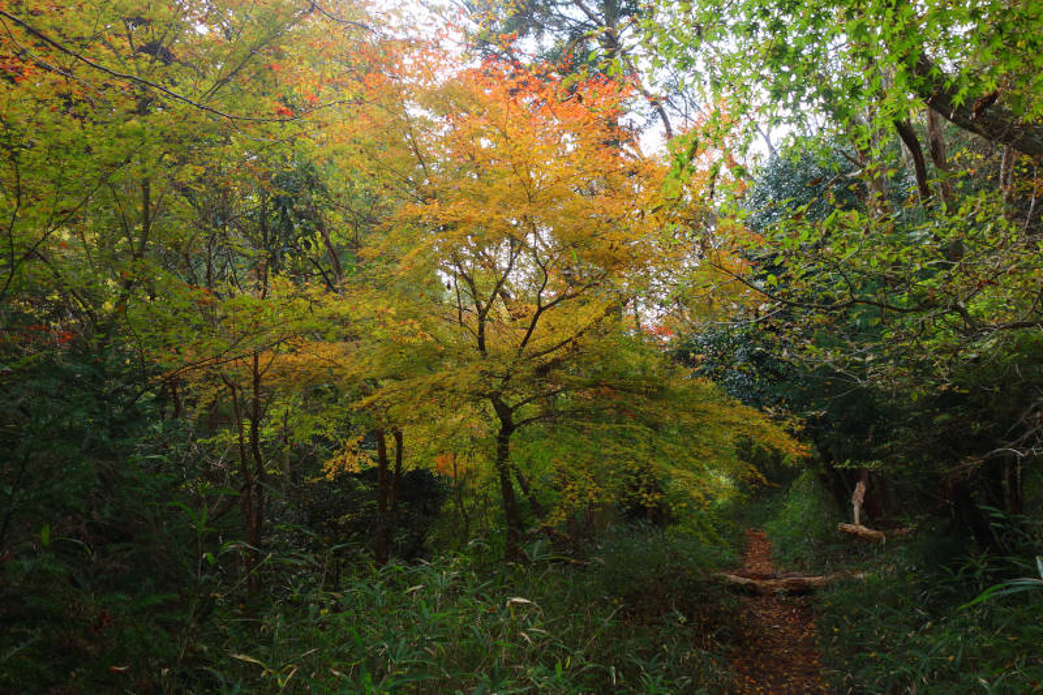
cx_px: 522
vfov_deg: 46.4
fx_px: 811
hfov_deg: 65.5
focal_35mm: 28
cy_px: 348
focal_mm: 10.4
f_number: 3.5
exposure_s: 1/30
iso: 125
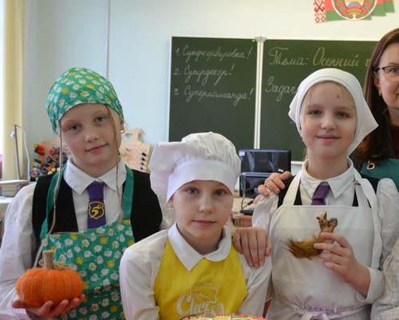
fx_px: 744
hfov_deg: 28.4
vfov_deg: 24.2
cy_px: 171
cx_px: 389
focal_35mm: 63
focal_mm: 22
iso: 400
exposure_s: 1/50
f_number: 3.8
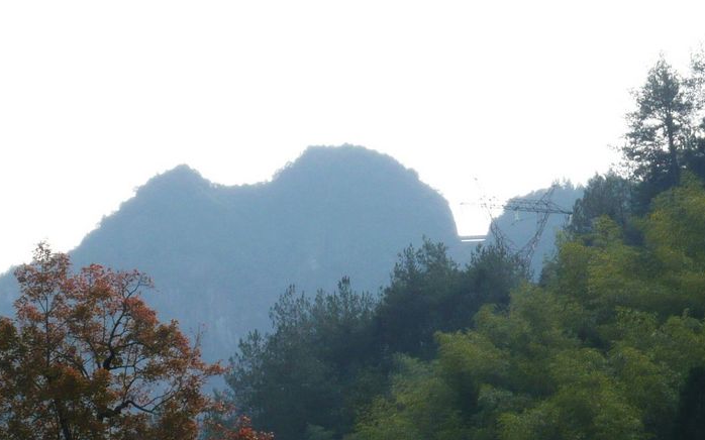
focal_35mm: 181
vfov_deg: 7.2
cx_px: 316
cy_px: 274
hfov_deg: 11.6
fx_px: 3477
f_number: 5.6
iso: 100
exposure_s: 1/400
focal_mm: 16.4
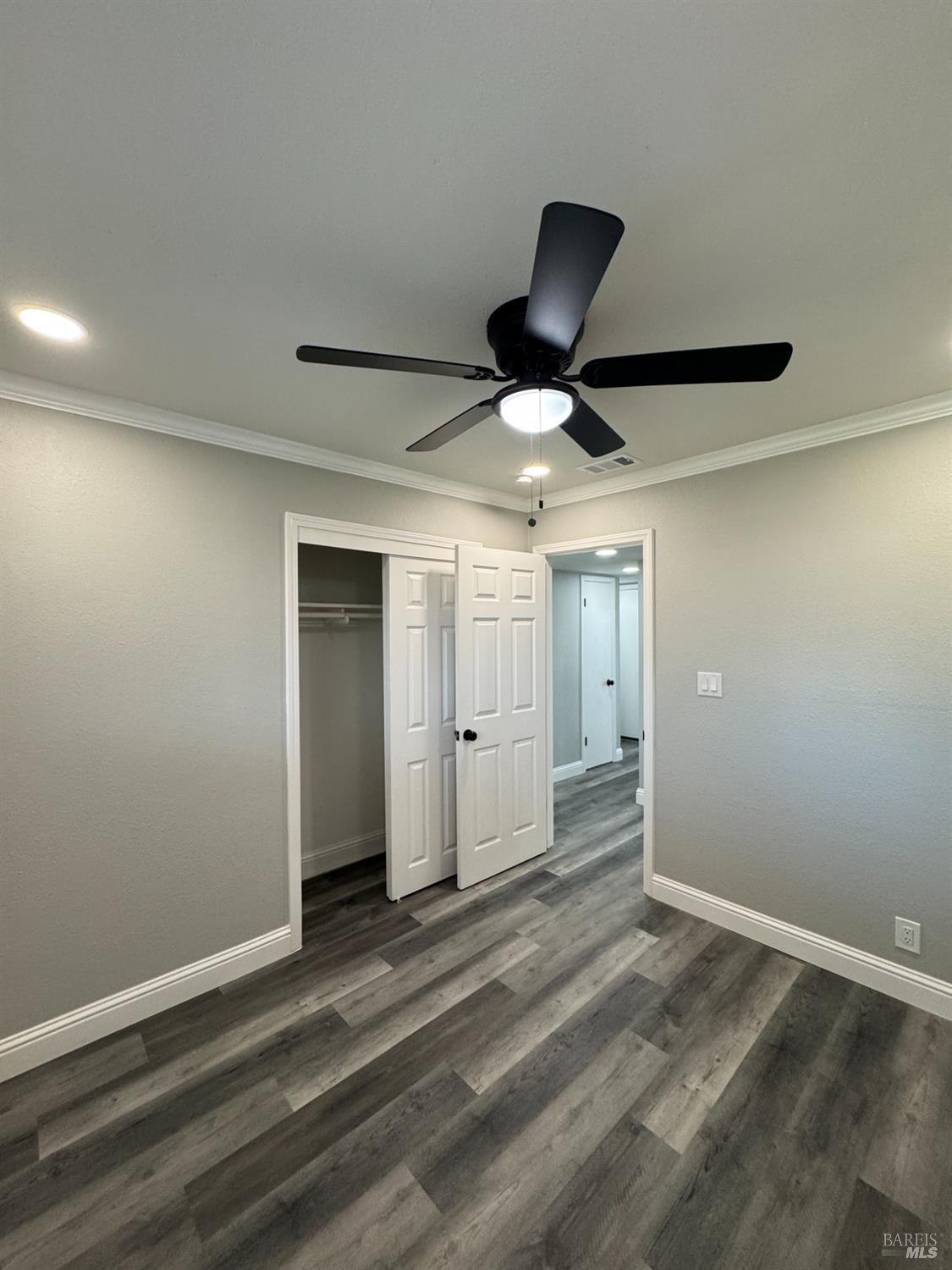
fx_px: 513
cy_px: 635
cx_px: 476
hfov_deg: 85.7
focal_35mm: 14
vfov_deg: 102.1
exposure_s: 1/120
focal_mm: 2.22
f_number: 2.2
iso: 160
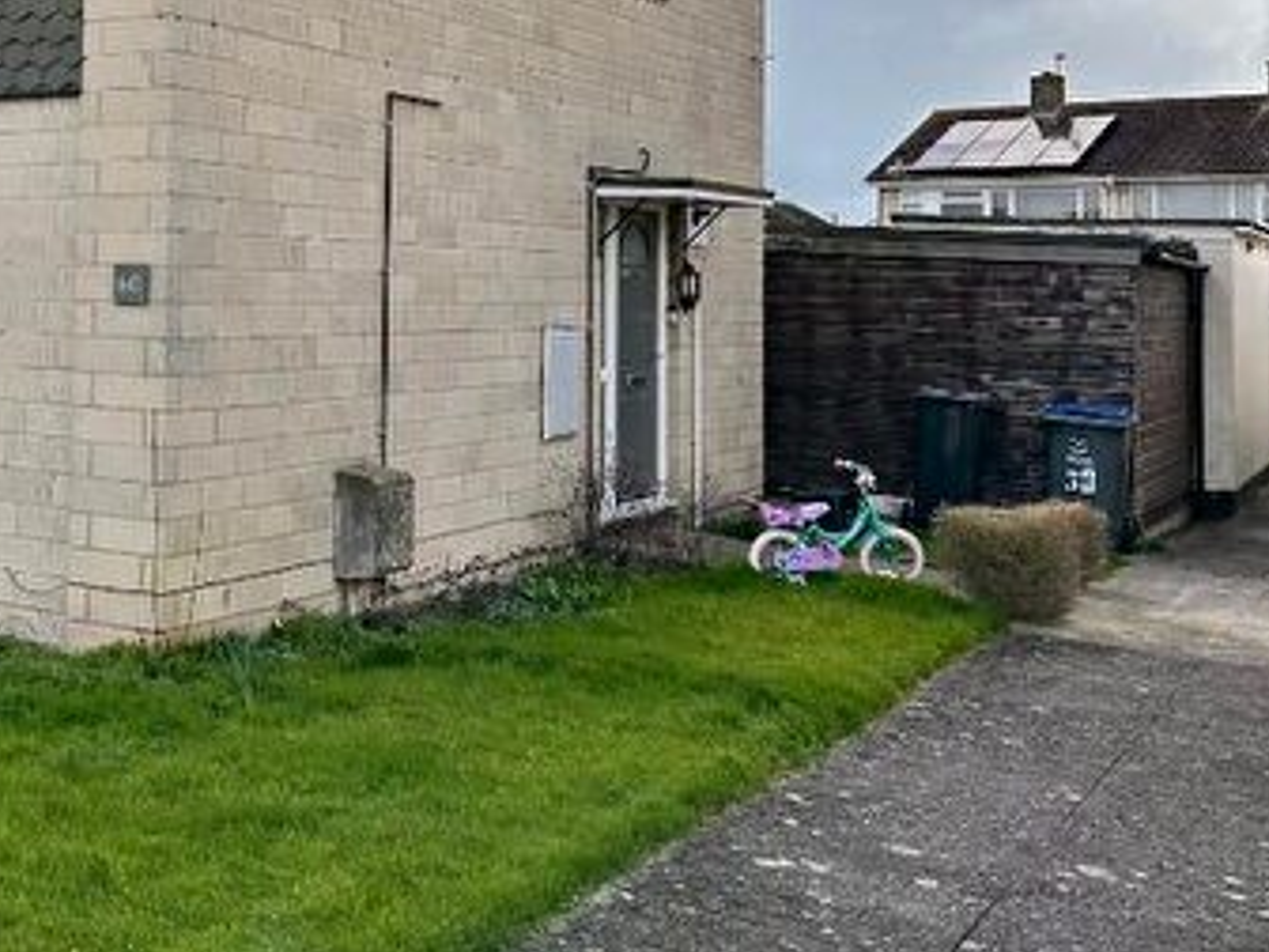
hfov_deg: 36.3
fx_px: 1833
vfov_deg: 28.5
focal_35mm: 50
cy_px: 198
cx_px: 174
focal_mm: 6.86
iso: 80
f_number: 1.78
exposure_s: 1/2110
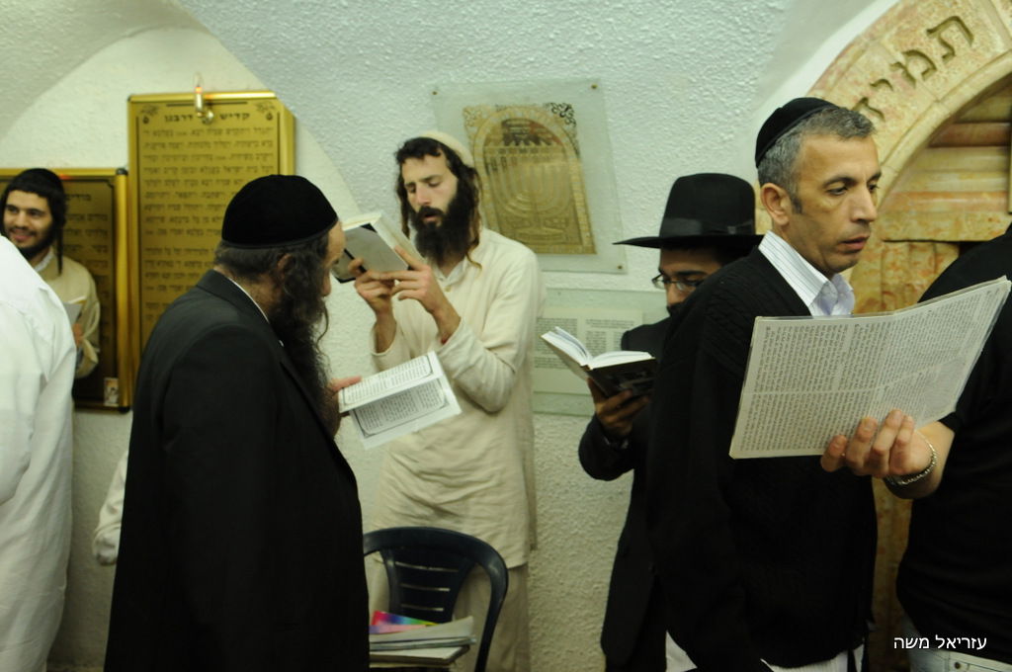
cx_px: 506
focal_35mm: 39
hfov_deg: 49.6
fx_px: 1095
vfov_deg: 34.1
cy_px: 336
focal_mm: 26
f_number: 4.5
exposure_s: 1/160
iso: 1000
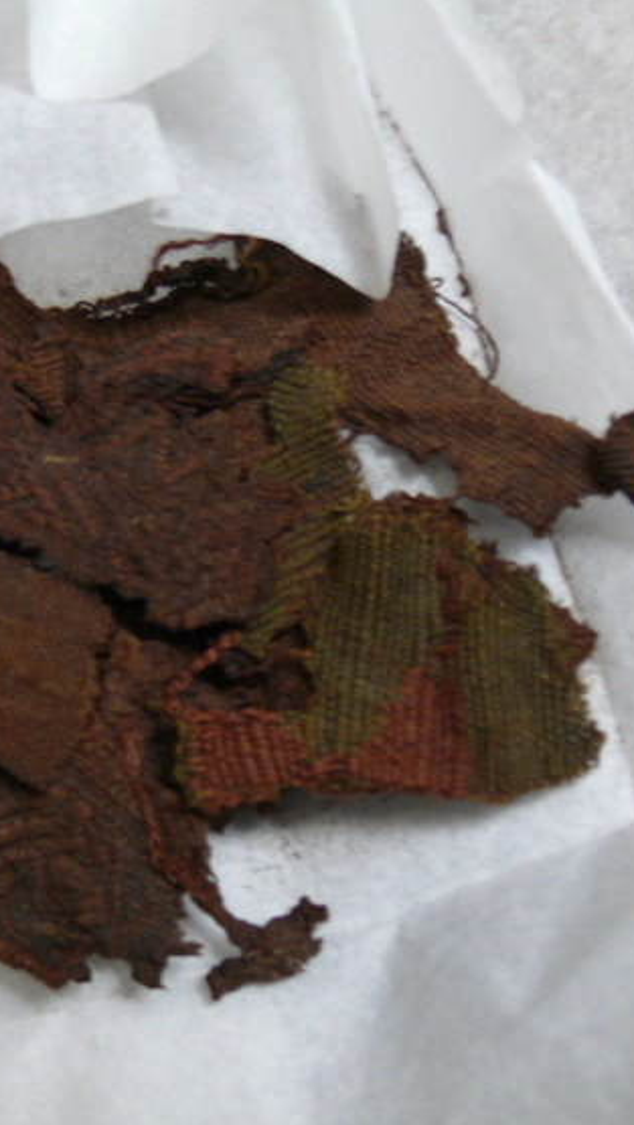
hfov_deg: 20.4
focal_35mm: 58
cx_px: 79
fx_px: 1732
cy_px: 556
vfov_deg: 36.0
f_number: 2.8
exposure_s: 1/30
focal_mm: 7.9
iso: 160
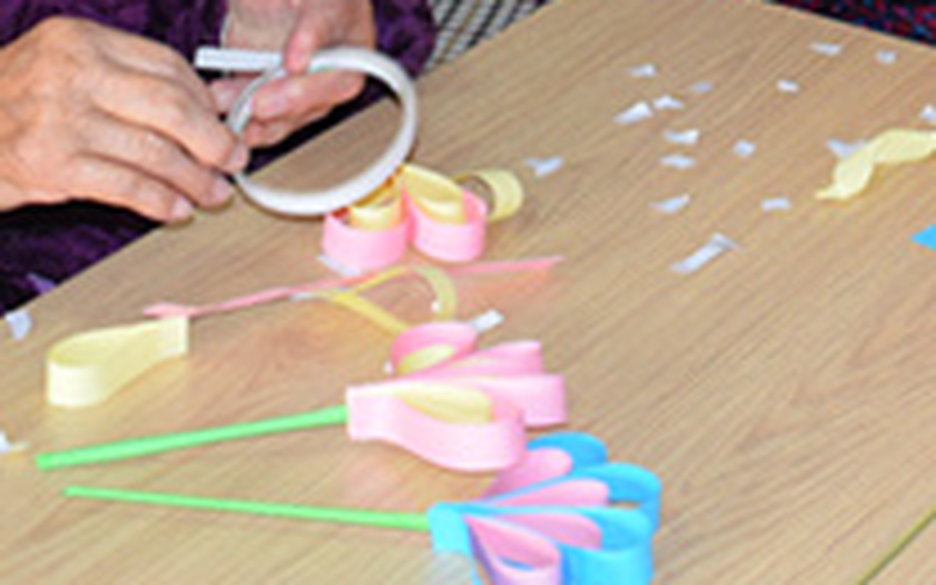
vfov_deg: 9.2
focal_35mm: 139
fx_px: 3538
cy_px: -310
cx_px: 783
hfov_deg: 15.0
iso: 800
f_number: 4.8
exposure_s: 1/90
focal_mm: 27
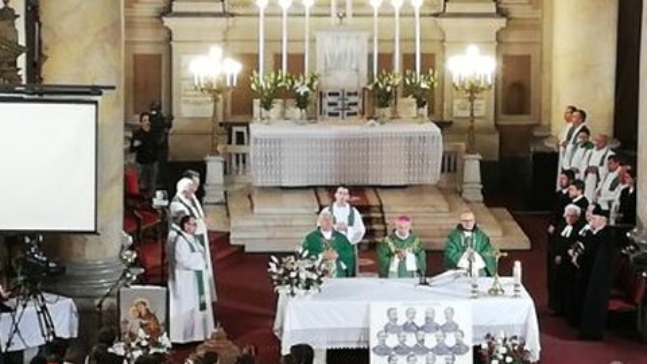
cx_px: 356
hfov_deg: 12.2
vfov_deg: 6.9
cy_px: 204
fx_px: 3037
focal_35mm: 177
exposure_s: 1/33.3
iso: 400
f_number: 2.2
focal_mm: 3.81
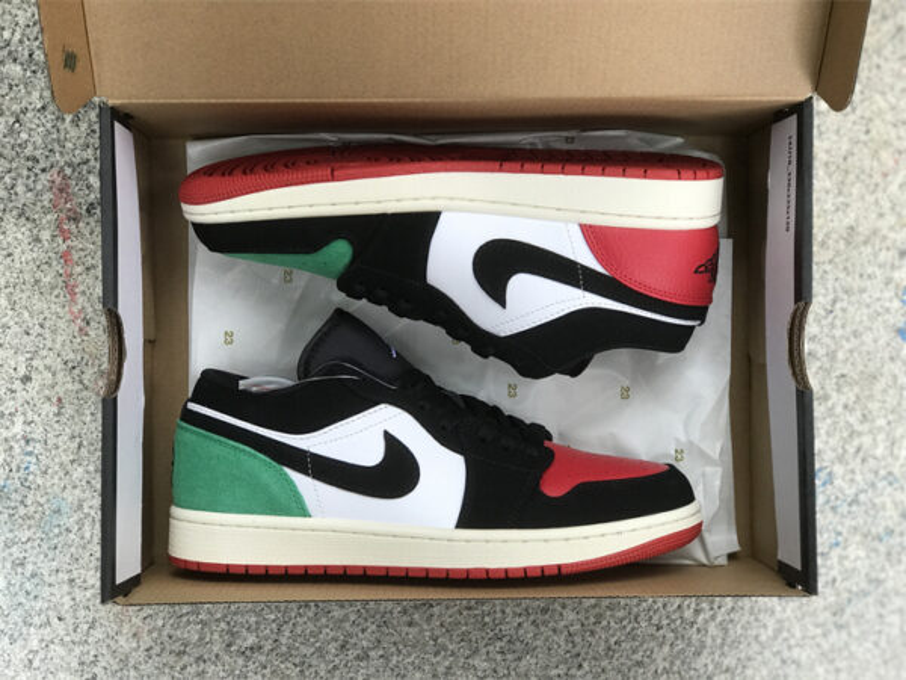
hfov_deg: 33.8
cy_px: 340
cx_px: 453
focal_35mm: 57
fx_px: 1492
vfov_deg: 25.7
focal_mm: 6.6
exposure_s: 1/50
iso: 32
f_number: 2.8
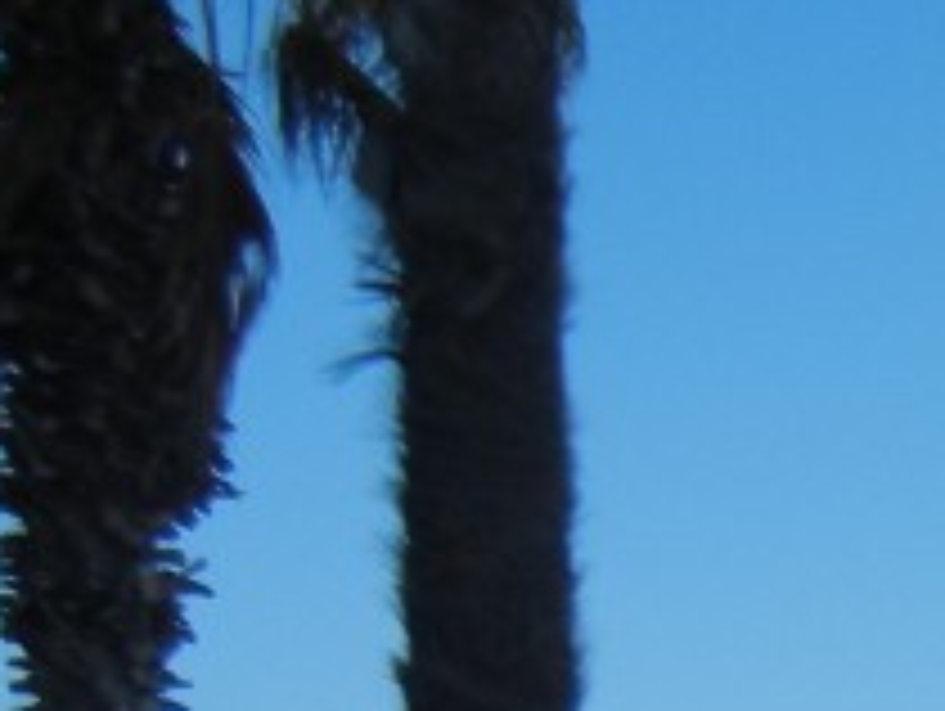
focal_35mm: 146
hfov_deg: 12.2
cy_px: 1490
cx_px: 1778
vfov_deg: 9.4
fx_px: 3990
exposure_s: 1/501
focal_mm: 5.4
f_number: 7
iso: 160
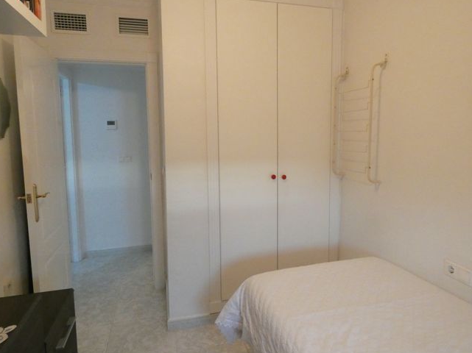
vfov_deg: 61.0
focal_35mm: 22
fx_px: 300
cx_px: 239
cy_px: 163
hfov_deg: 76.4
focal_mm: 3.6
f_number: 2.8
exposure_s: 1/60
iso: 1000
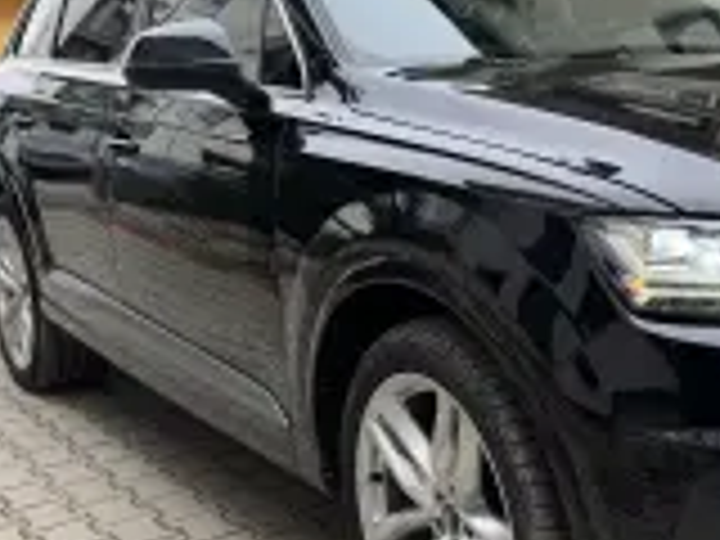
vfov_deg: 27.0
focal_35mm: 54
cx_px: 662
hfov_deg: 33.5
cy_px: 230
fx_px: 1123
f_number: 1.78
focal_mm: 6.76
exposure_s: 1/95
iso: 64
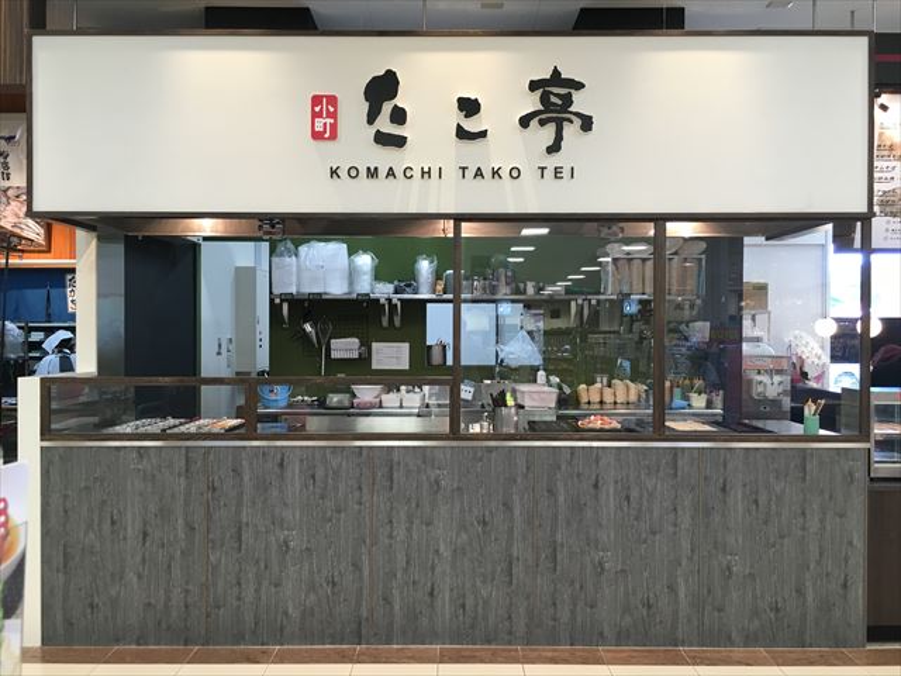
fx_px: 755
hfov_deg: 61.7
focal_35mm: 29
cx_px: 450
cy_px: 338
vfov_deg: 48.2
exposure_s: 1/30
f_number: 2.2
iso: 40
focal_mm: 4.15
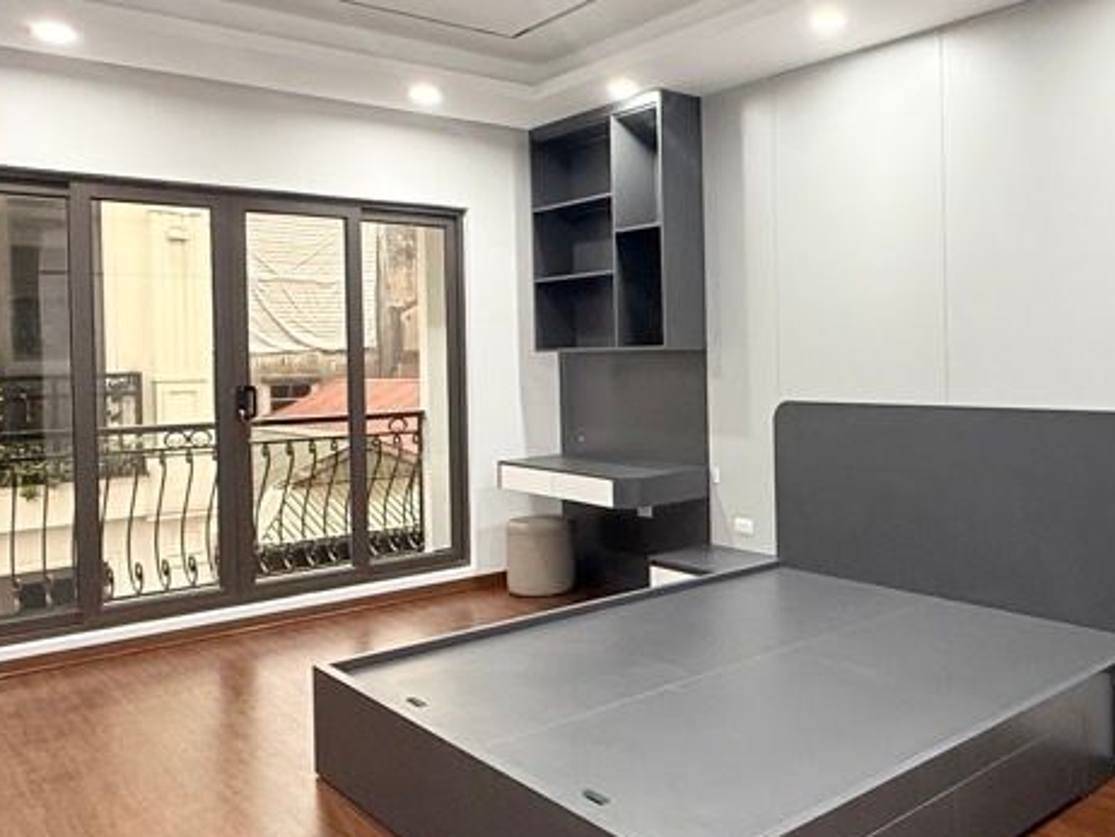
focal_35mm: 31
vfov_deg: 45.4
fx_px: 999
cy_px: 367
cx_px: 780
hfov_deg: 56.5
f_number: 2.2
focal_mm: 2.22
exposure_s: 1/100
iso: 320
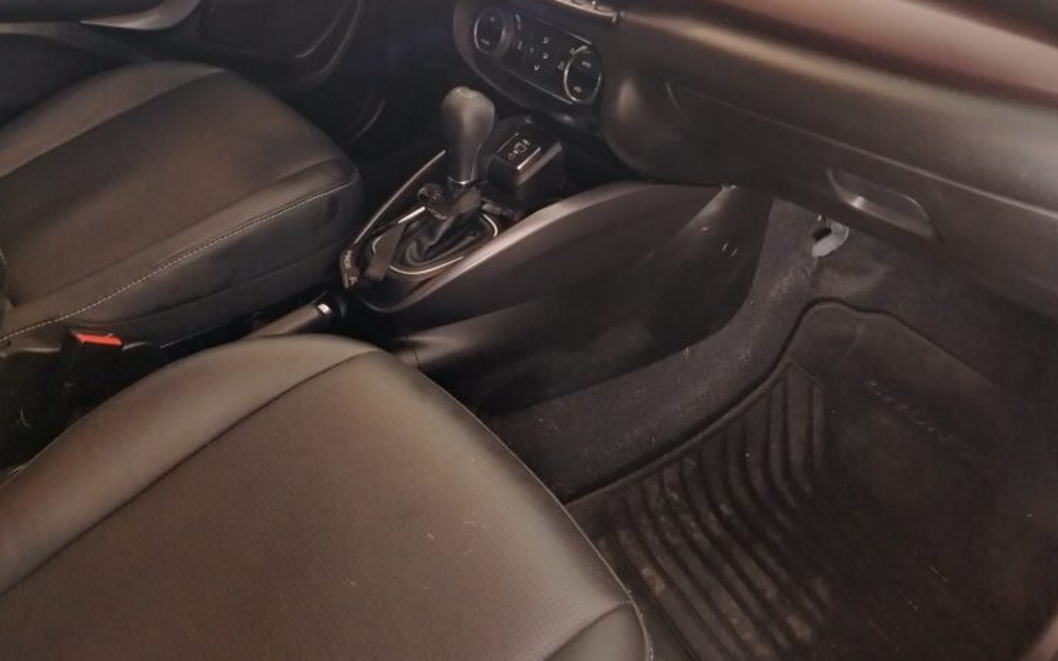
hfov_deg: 55.3
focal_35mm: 35
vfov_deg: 35.5
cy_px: 168
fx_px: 1009
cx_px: 523
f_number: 1.75
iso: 1431
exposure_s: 1/33.3
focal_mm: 5.25
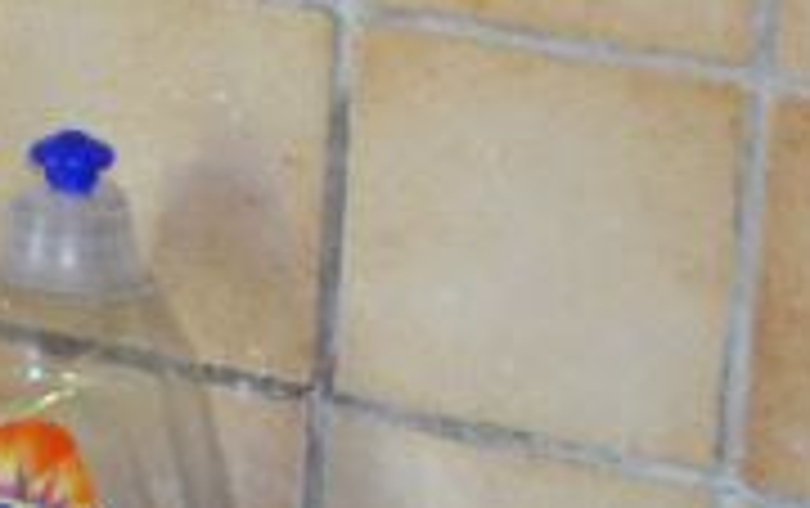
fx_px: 4664
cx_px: -1598
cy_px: -668
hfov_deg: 8.4
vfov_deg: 6.0
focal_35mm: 211
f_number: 3.5
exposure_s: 1/60
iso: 1000
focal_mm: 18
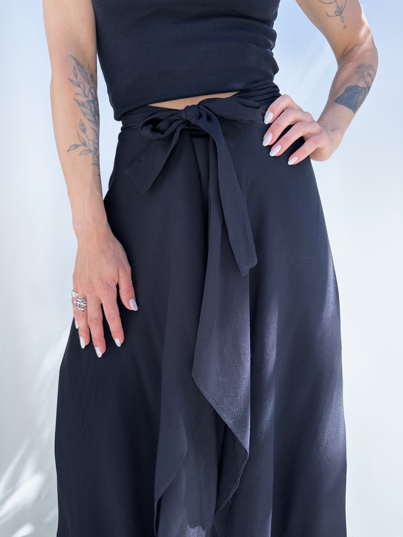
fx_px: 373
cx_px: 202
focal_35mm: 24
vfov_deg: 71.6
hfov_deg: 56.8
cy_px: 268
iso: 80
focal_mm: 6.86
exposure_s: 1/247
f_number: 1.78
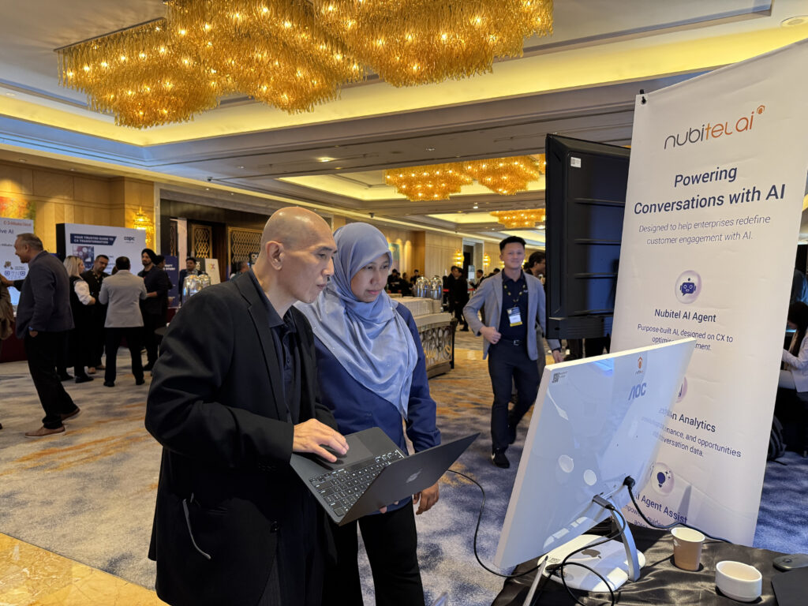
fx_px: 560
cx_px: 404
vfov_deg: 56.8
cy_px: 303
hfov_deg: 71.6
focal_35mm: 24
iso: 320
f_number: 1.78
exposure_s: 1/50
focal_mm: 6.76
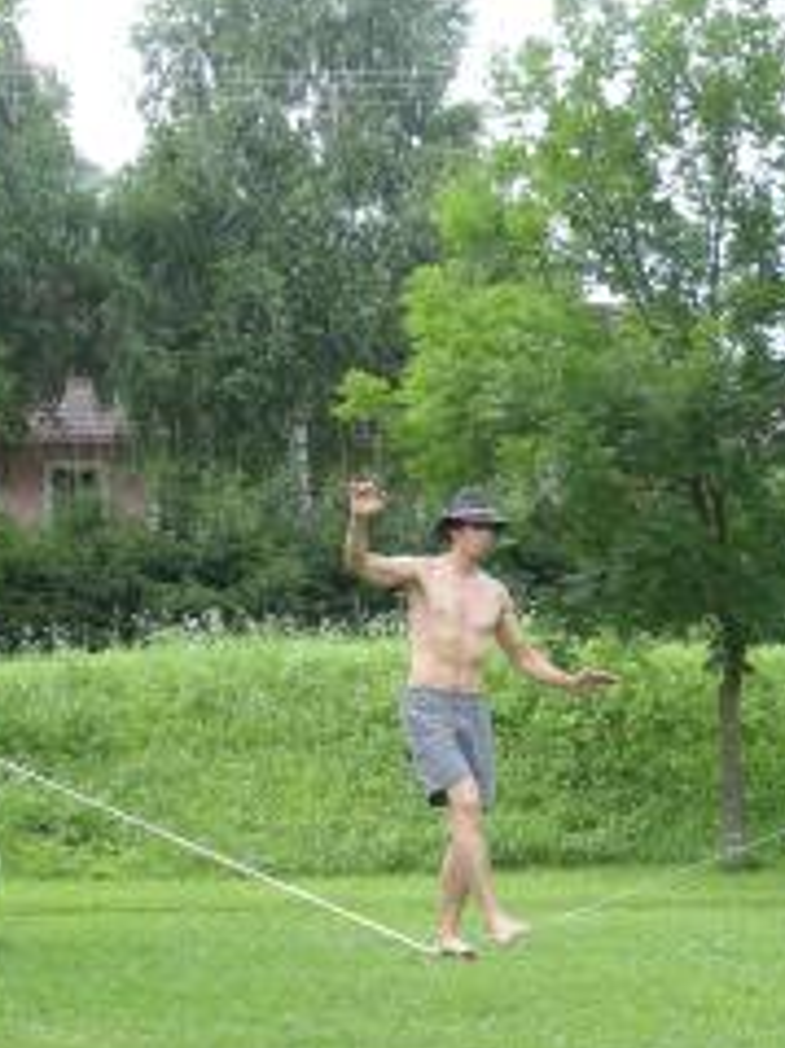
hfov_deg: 14.9
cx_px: 566
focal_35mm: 99
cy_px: 754
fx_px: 2996
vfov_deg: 19.7
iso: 64
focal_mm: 7.9
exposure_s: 1/136
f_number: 2.8
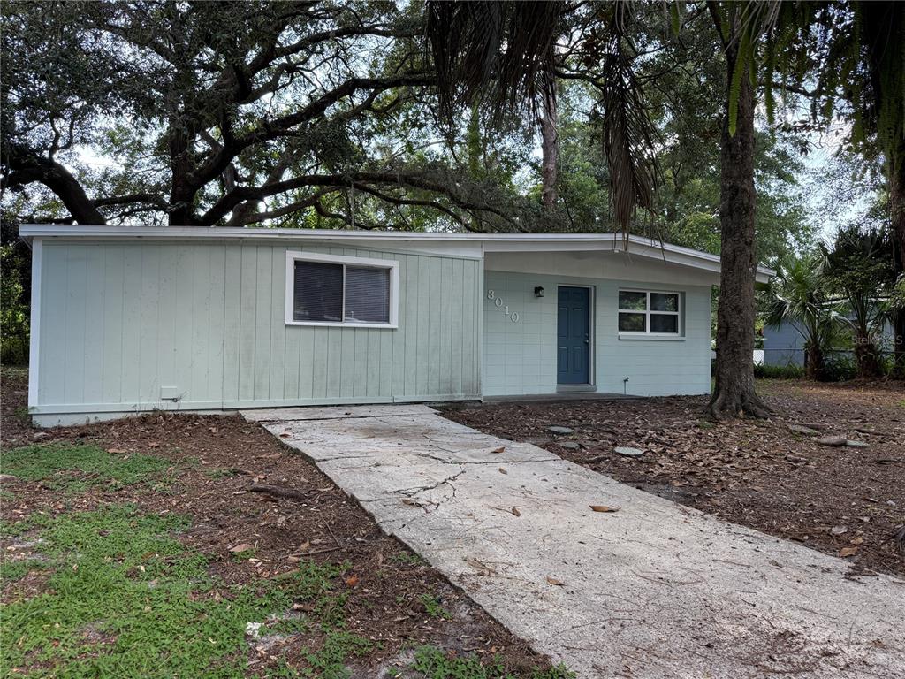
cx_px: 452
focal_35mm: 24
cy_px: 340
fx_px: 627
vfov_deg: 56.8
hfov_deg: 71.6
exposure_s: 1/238
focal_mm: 6.76
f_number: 1.78
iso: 125
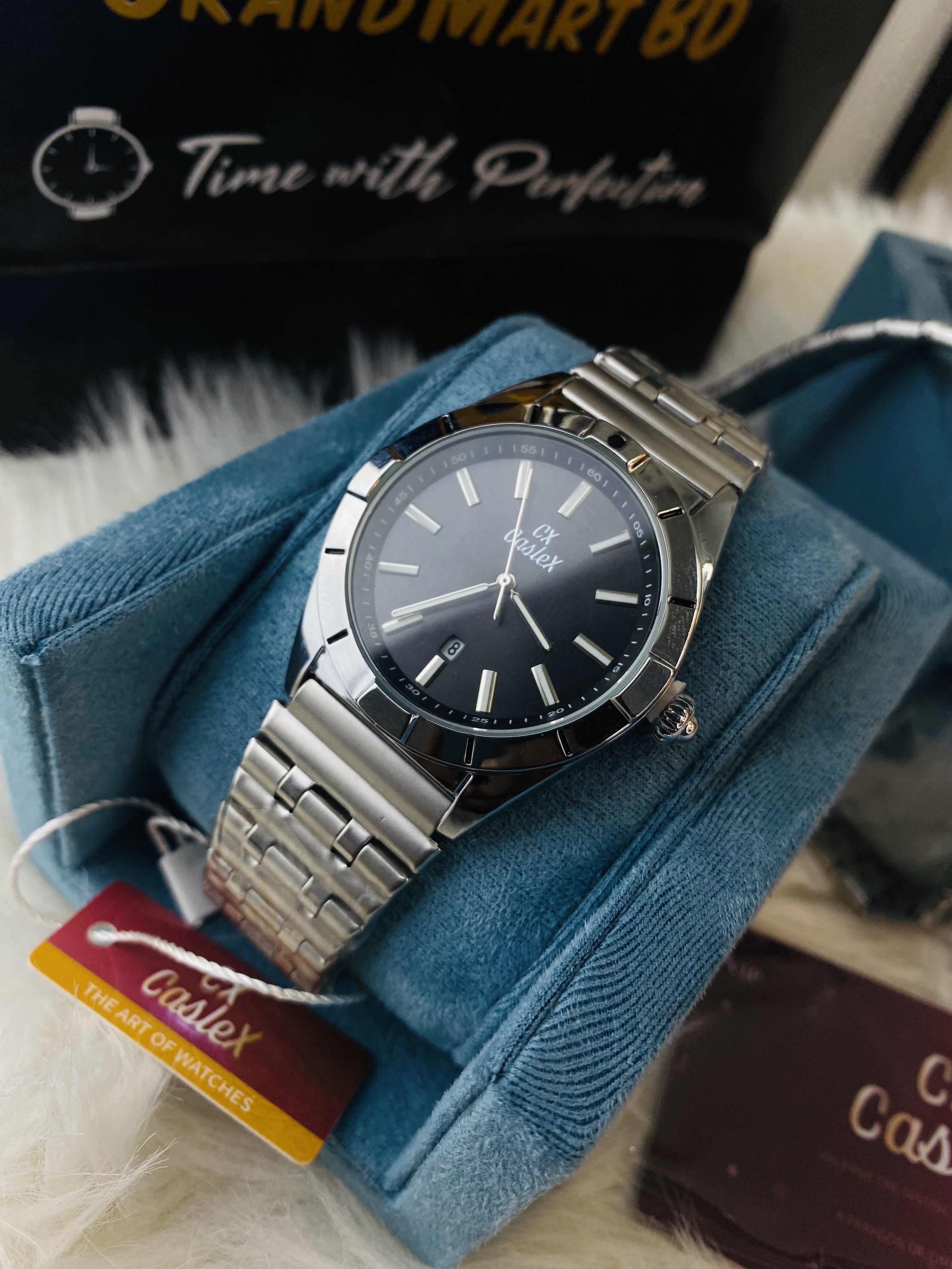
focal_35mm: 25
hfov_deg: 54.9
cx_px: 476
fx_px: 917
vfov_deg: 69.4
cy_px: 634
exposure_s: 1/249
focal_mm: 4.25
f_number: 1.8
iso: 32
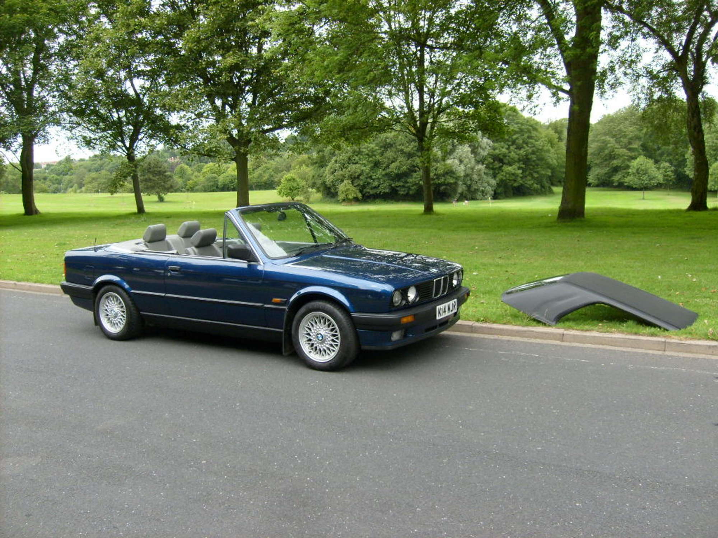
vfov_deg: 40.7
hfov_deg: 52.6
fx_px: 726
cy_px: 269
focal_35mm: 35
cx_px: 359
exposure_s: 1/250
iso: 80
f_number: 2.8
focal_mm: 5.8
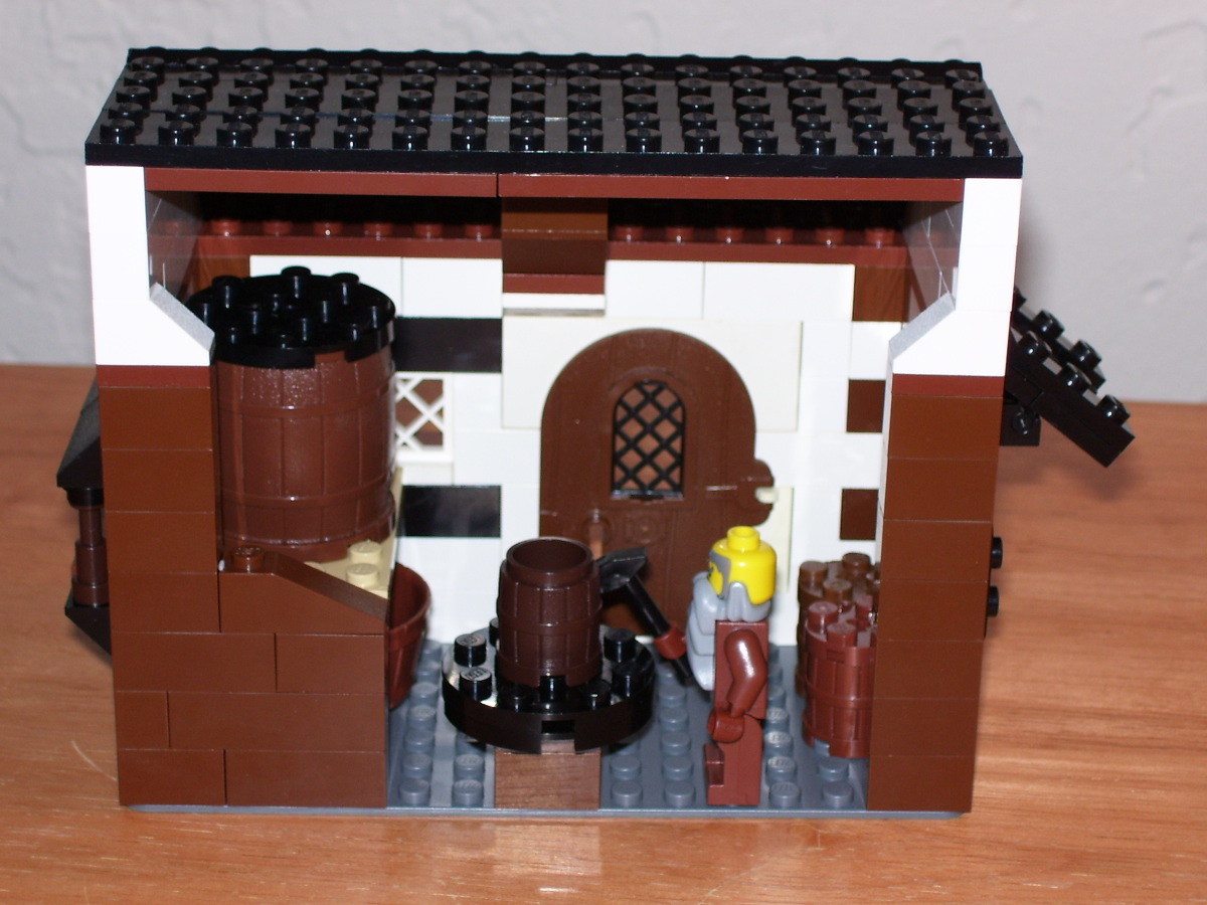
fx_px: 3034
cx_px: 604
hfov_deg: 22.5
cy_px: 452
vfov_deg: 17.0
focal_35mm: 87
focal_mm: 14.3
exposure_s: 1/90
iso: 80
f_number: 4.3
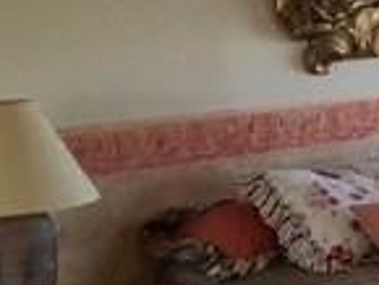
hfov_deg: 13.3
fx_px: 1403
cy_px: 280
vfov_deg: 11.5
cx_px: 750
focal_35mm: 128
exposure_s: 1/30
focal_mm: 4.15
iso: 40
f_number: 2.2
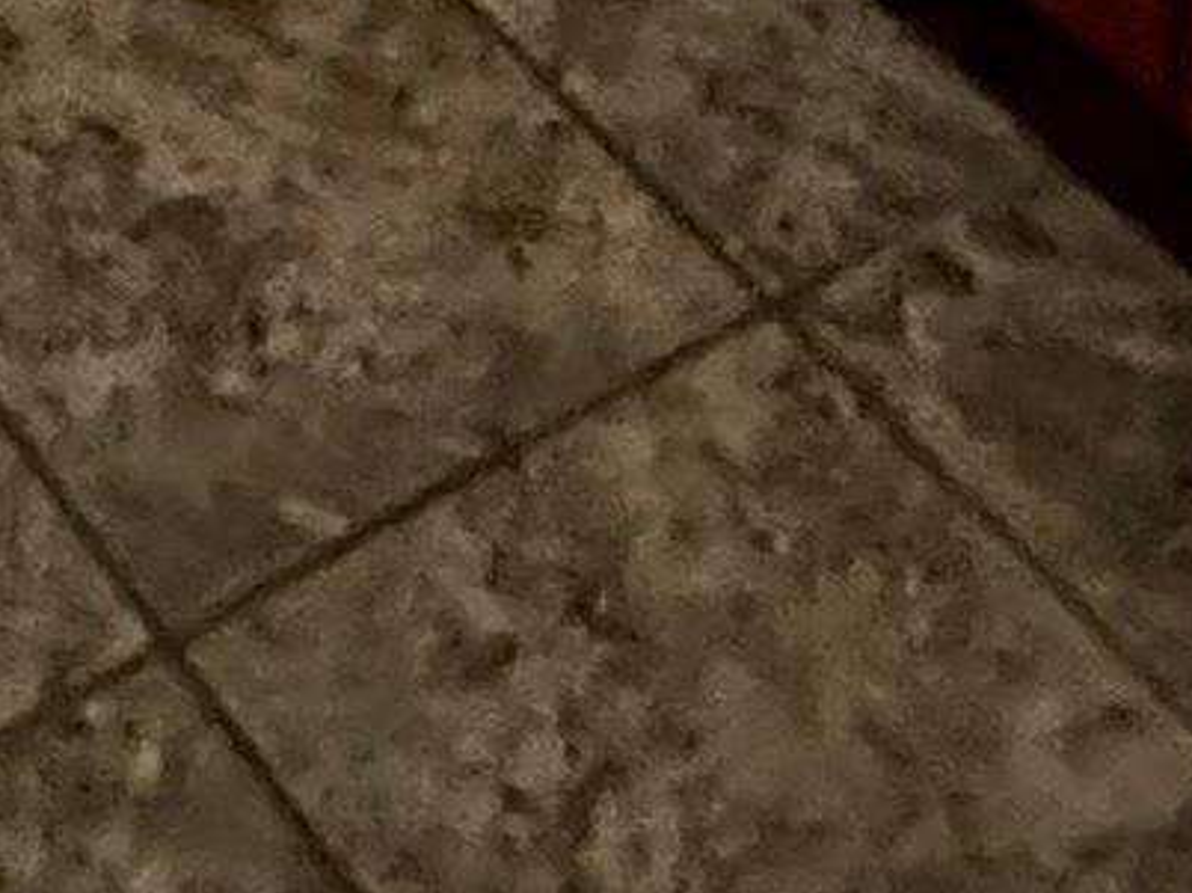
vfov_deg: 8.8
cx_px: -531
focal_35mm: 107
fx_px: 3682
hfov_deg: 16.9
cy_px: -2356
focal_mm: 2.22
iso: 1000
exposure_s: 1/60
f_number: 2.2
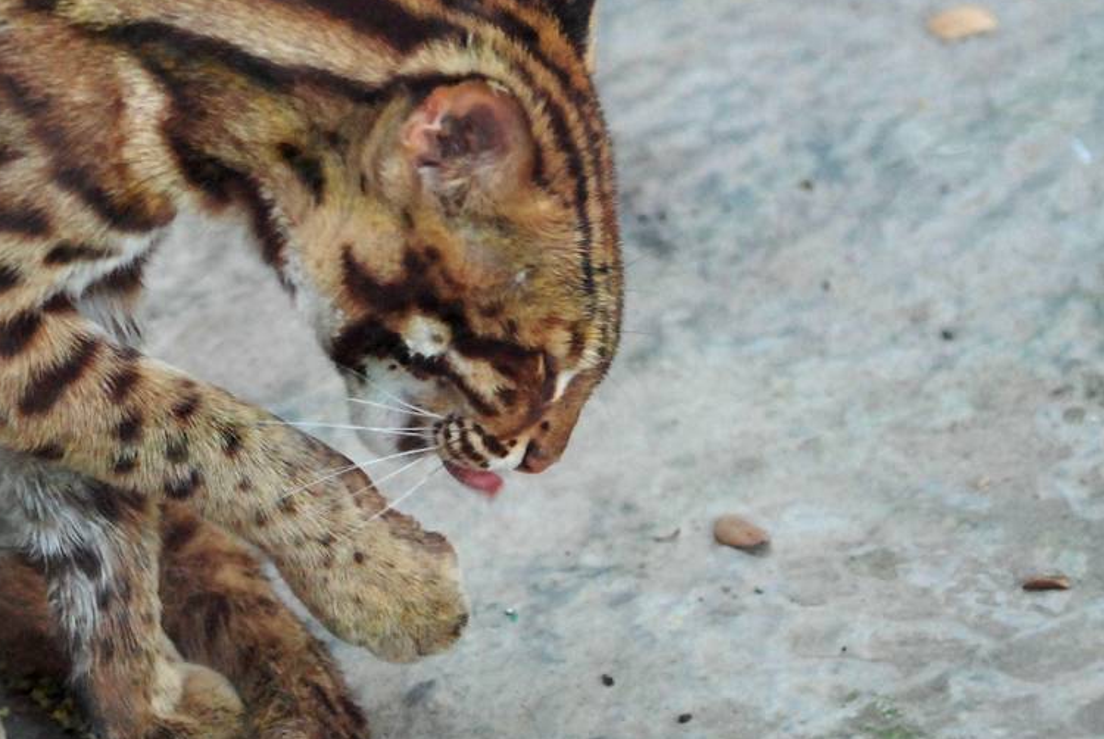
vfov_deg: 4.5
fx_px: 9335
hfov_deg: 6.8
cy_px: 226
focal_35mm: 304
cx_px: 118
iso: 1600
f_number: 4
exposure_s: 1/160
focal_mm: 95
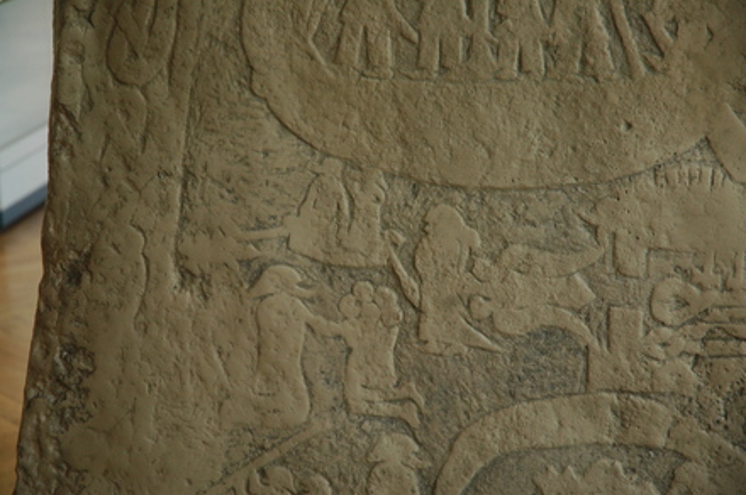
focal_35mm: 105
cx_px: 373
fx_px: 2173
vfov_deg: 13.0
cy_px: 248
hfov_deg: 19.5
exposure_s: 1/80
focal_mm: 70
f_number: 4.5
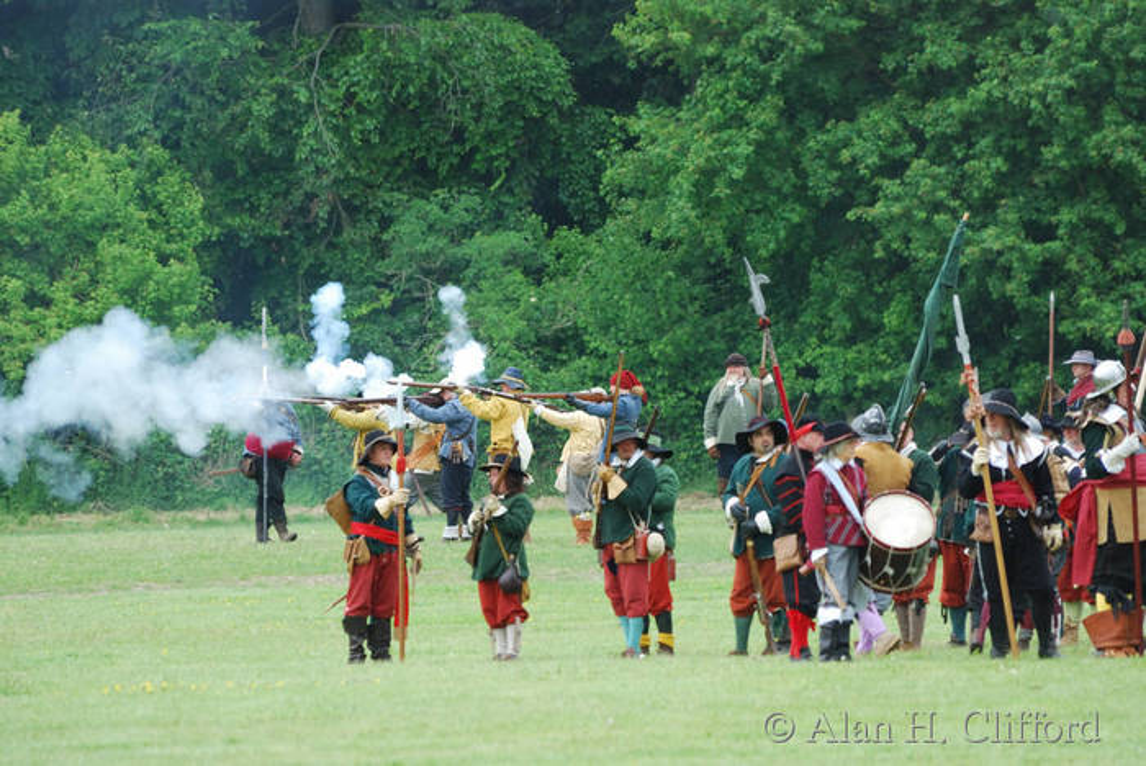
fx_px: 19115
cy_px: 383
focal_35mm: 600
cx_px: 573
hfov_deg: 3.4
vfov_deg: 2.3
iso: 640
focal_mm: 400
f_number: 5.6
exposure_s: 1/500
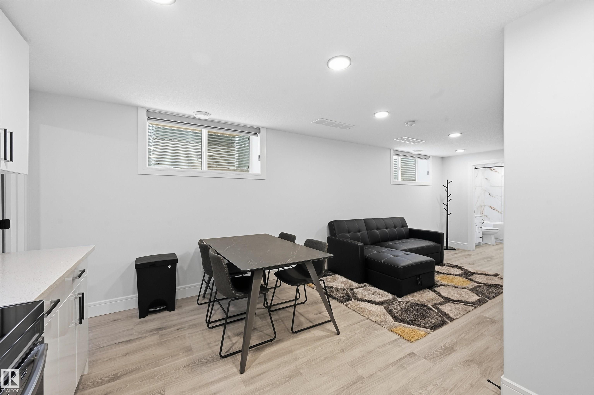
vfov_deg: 81.1
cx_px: 297
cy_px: 198
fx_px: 231
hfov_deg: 104.3
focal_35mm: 14
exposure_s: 1/10
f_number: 8
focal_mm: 14
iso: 100
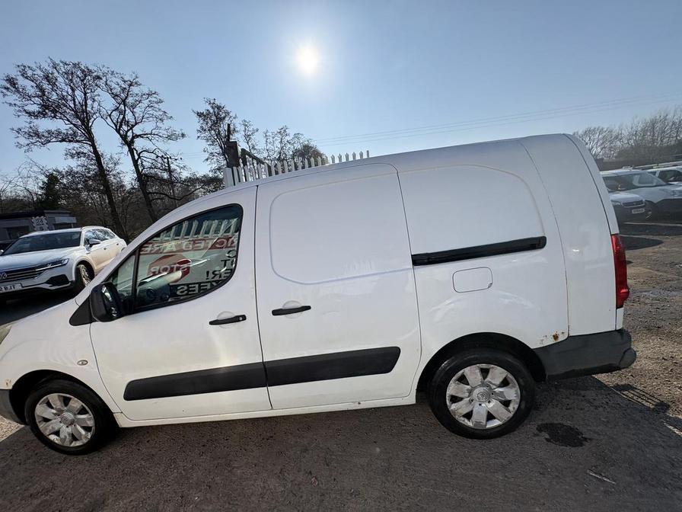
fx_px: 276
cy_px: 256
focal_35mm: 14
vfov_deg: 85.7
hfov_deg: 102.1
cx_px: 341
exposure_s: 1/2208
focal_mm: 2.22
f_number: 2.2
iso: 50
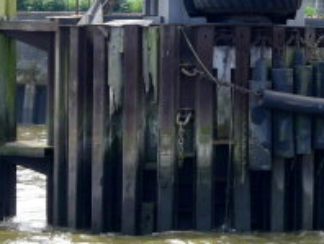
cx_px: 205
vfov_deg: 7.4
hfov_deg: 9.9
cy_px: 28
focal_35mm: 200
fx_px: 1874
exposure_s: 1/200
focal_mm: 16.2
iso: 100
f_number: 4
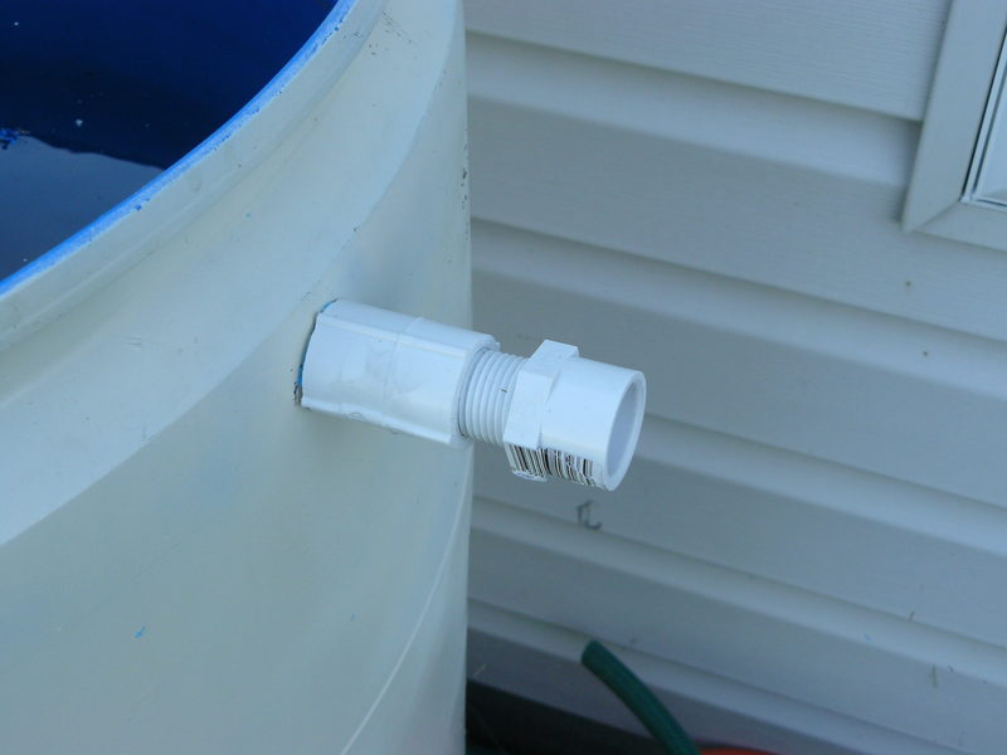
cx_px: 504
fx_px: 1571
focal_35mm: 54
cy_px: 378
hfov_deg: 35.5
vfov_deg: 27.0
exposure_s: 1/125
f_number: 4
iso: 100
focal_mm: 9.1
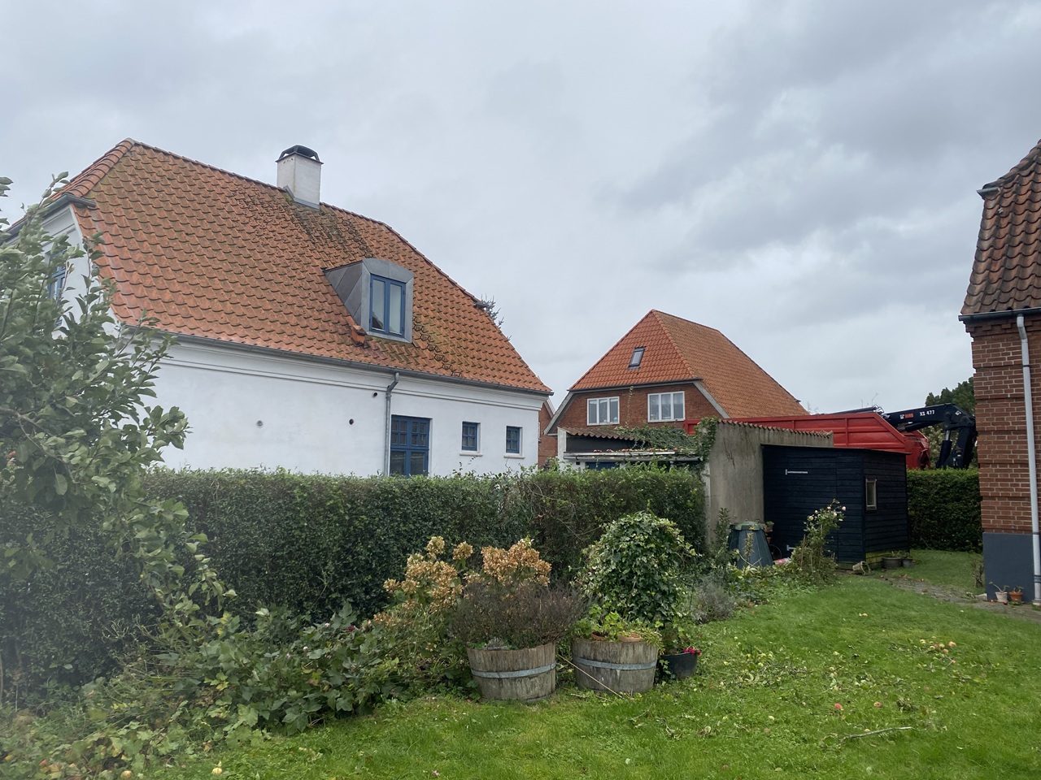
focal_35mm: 26
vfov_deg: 53.1
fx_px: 782
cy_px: 390
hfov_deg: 67.3
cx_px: 520
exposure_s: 1/981
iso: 32
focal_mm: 4.25
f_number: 1.8
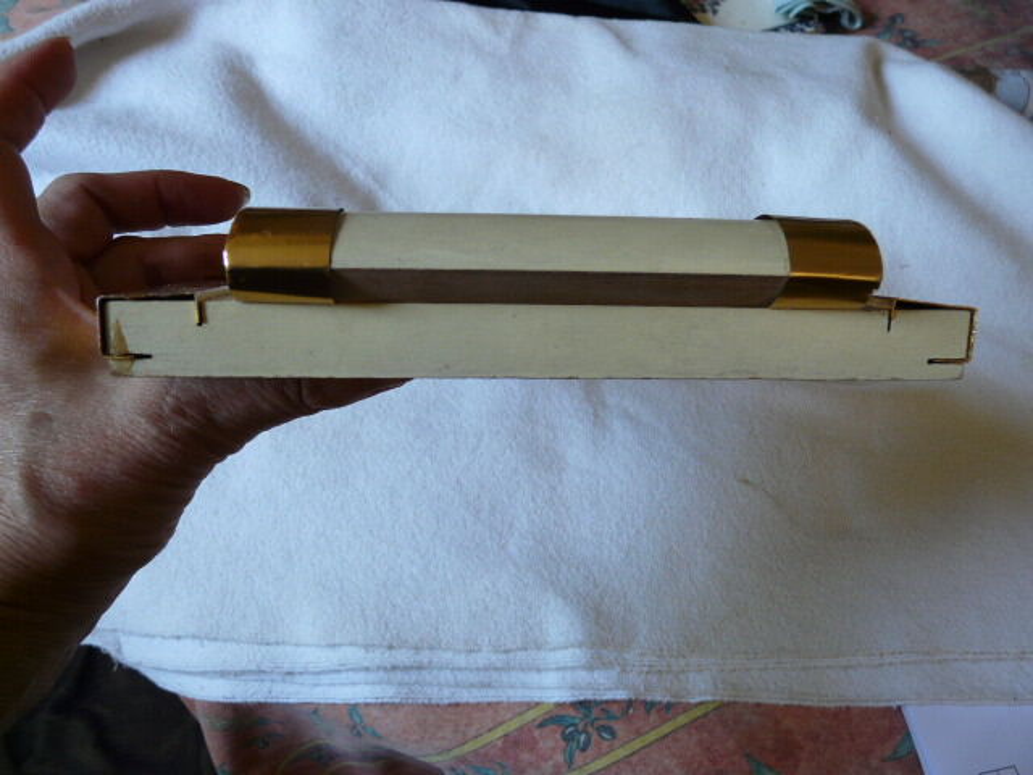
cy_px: 388
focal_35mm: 28
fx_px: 836
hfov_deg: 63.4
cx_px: 516
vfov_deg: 49.7
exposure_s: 1/30
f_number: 2.8
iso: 160
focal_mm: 4.6
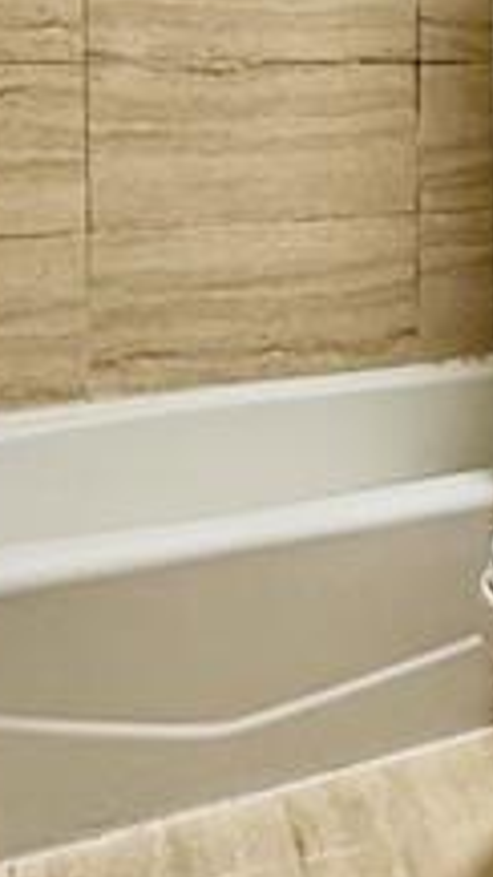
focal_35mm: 54
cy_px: 81
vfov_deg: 36.1
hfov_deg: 19.0
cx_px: 780
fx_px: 1255
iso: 200
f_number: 2.2
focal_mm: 2.22
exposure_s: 1/60
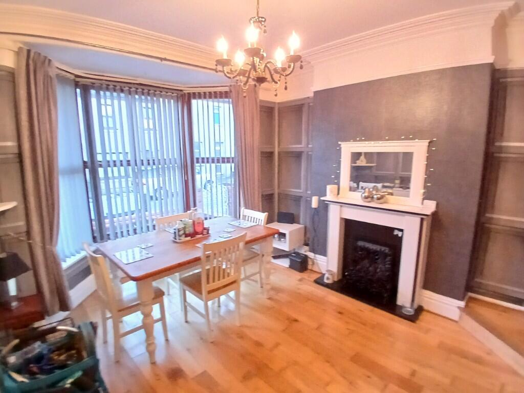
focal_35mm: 17
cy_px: 196
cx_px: 262
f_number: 2.2
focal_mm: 1.4
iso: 800
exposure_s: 1/20
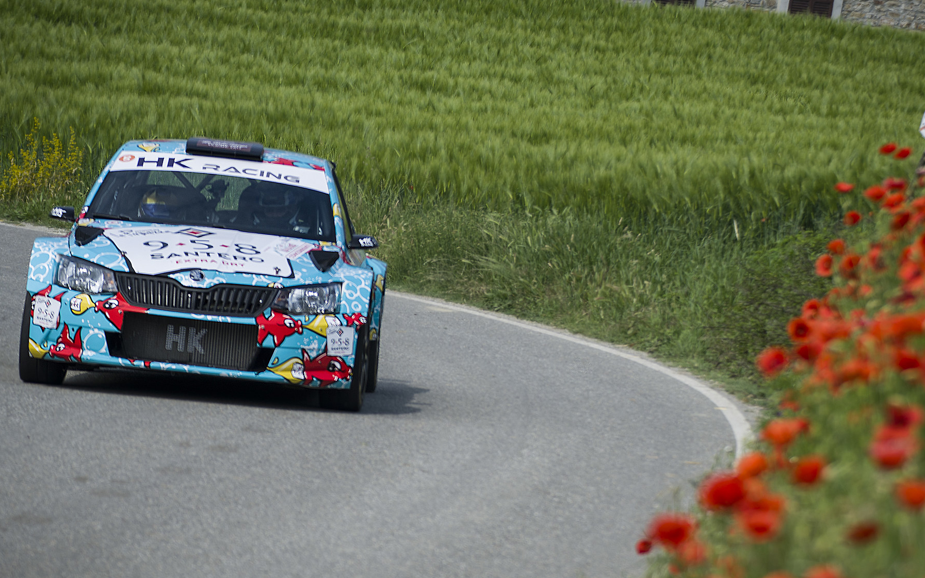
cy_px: 317
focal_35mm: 276
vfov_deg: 4.8
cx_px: 489
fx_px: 6950
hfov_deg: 7.6
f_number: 5
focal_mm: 135
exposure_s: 1/640
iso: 100
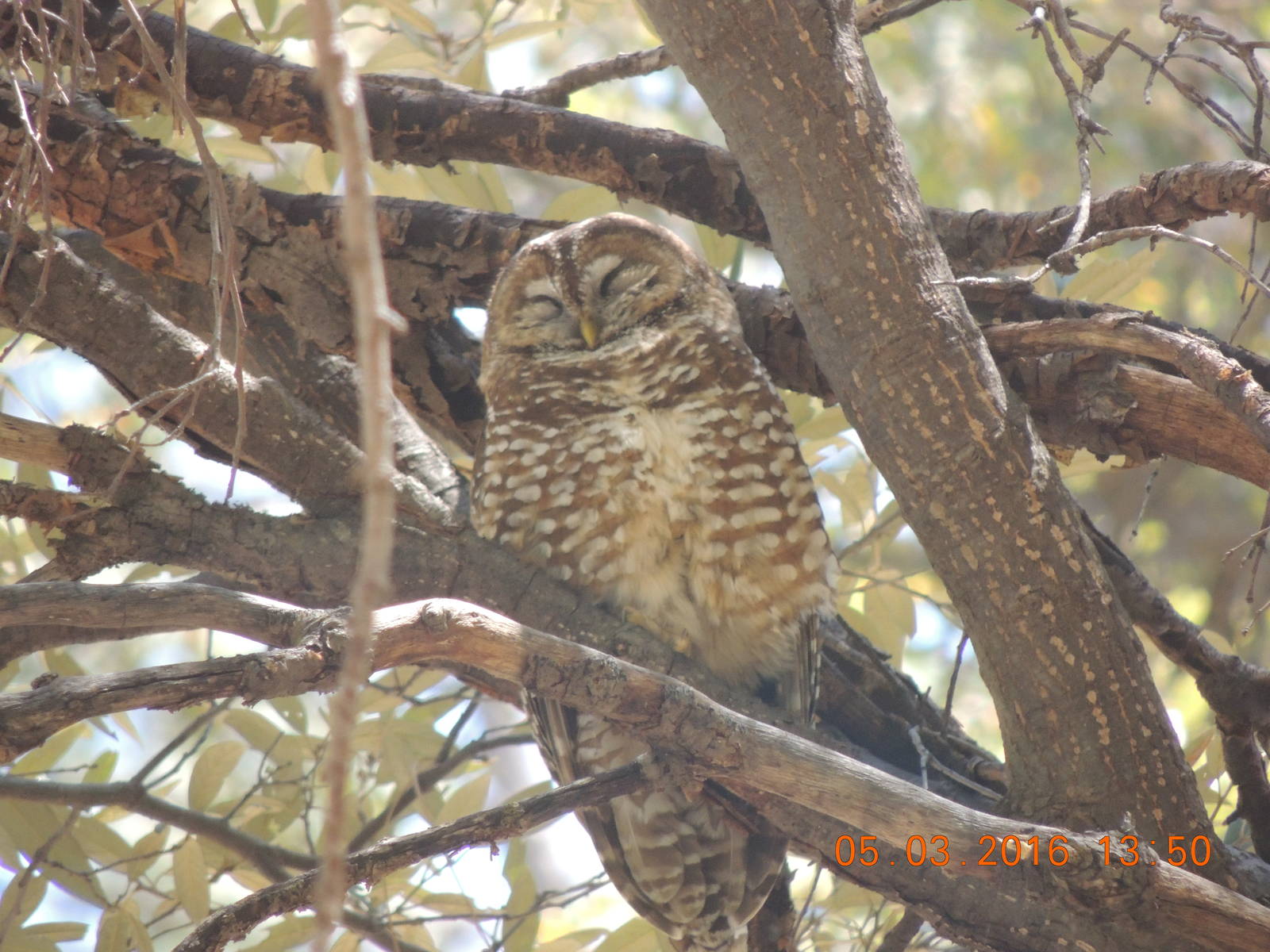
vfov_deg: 1.5
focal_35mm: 1000
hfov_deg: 2.0
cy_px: 476
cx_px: 635
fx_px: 36688
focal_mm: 180
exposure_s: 1/125
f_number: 5.9
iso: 560
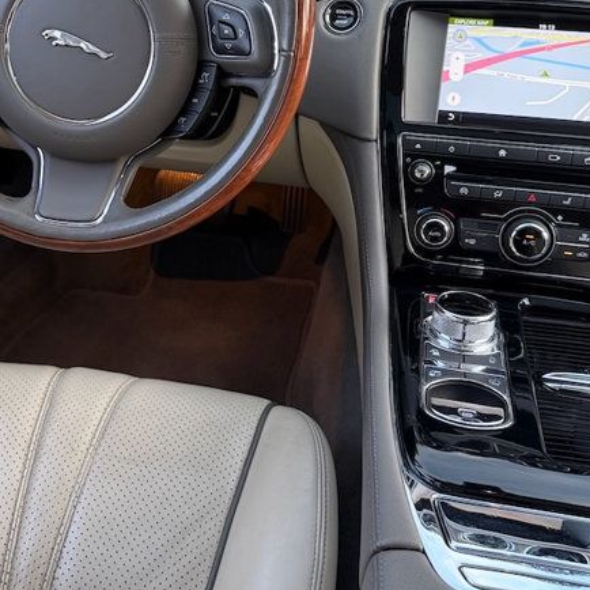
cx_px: 174
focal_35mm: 50
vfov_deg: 33.7
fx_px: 964
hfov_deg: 33.6
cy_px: 192
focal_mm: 6.76
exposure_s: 1/58
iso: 125
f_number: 1.78
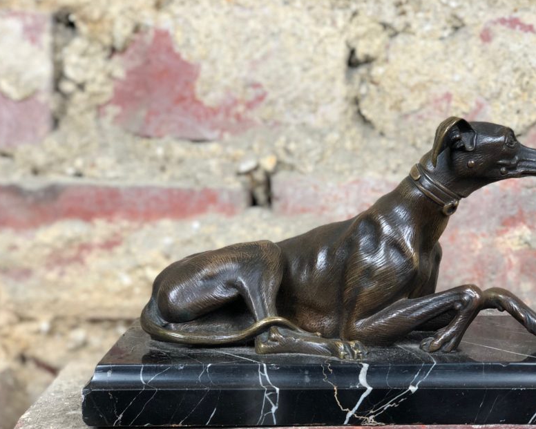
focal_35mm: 67
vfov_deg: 22.8
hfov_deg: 28.2
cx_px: 334
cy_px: 258
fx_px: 1063
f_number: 2.4
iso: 50
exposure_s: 1/50
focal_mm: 6
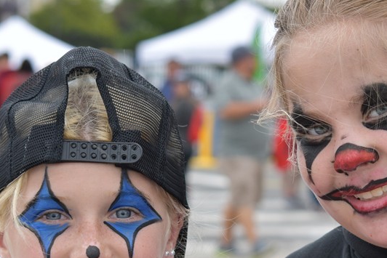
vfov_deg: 8.9
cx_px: 328
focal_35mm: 155
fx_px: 1666
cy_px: 149
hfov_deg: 13.2
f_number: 6.3
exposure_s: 1/160
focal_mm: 55
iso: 400
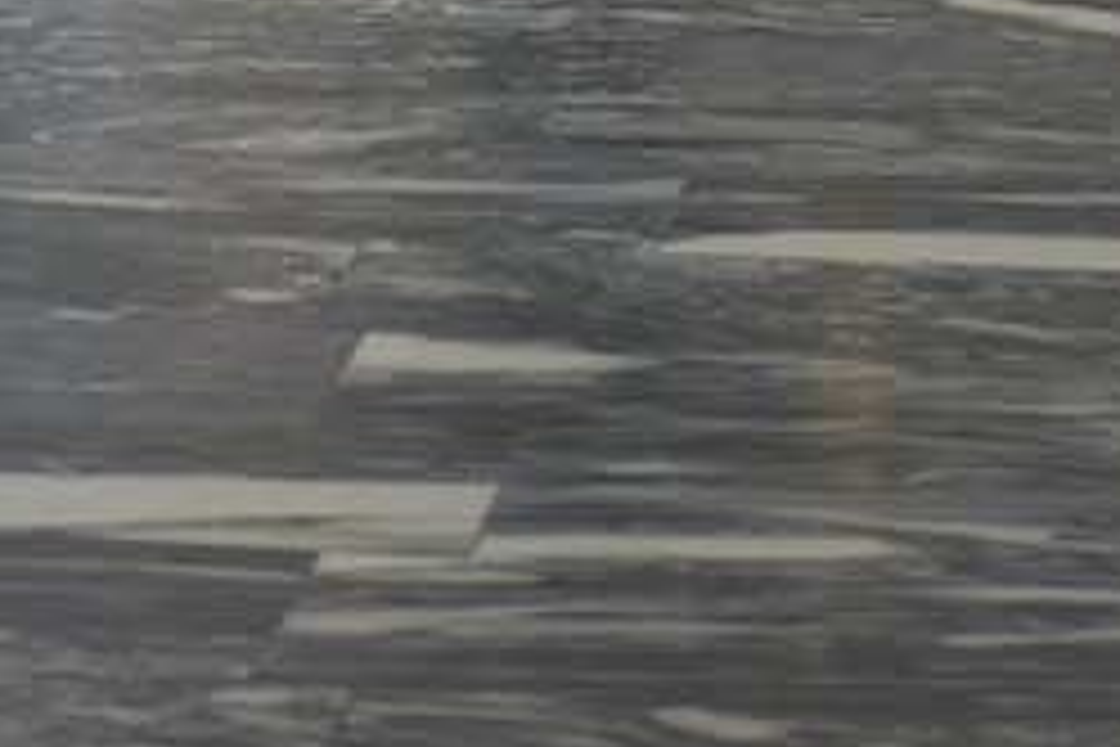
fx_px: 5942
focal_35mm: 191
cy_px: -842
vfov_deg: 6.9
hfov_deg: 10.7
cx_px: 211
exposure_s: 1/80
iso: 250
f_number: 2
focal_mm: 35
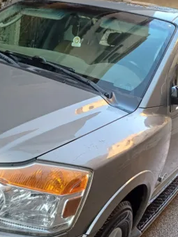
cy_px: 153
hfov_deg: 29.7
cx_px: 20
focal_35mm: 47
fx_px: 322
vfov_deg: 40.1
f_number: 1.8
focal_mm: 4.65
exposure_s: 1/50
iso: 80
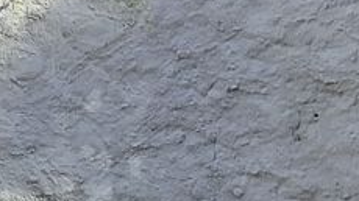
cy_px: 492
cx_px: -147
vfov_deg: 7.6
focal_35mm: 147
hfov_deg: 13.9
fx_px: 1398
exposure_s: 1/120
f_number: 2.4
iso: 40
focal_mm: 3.3
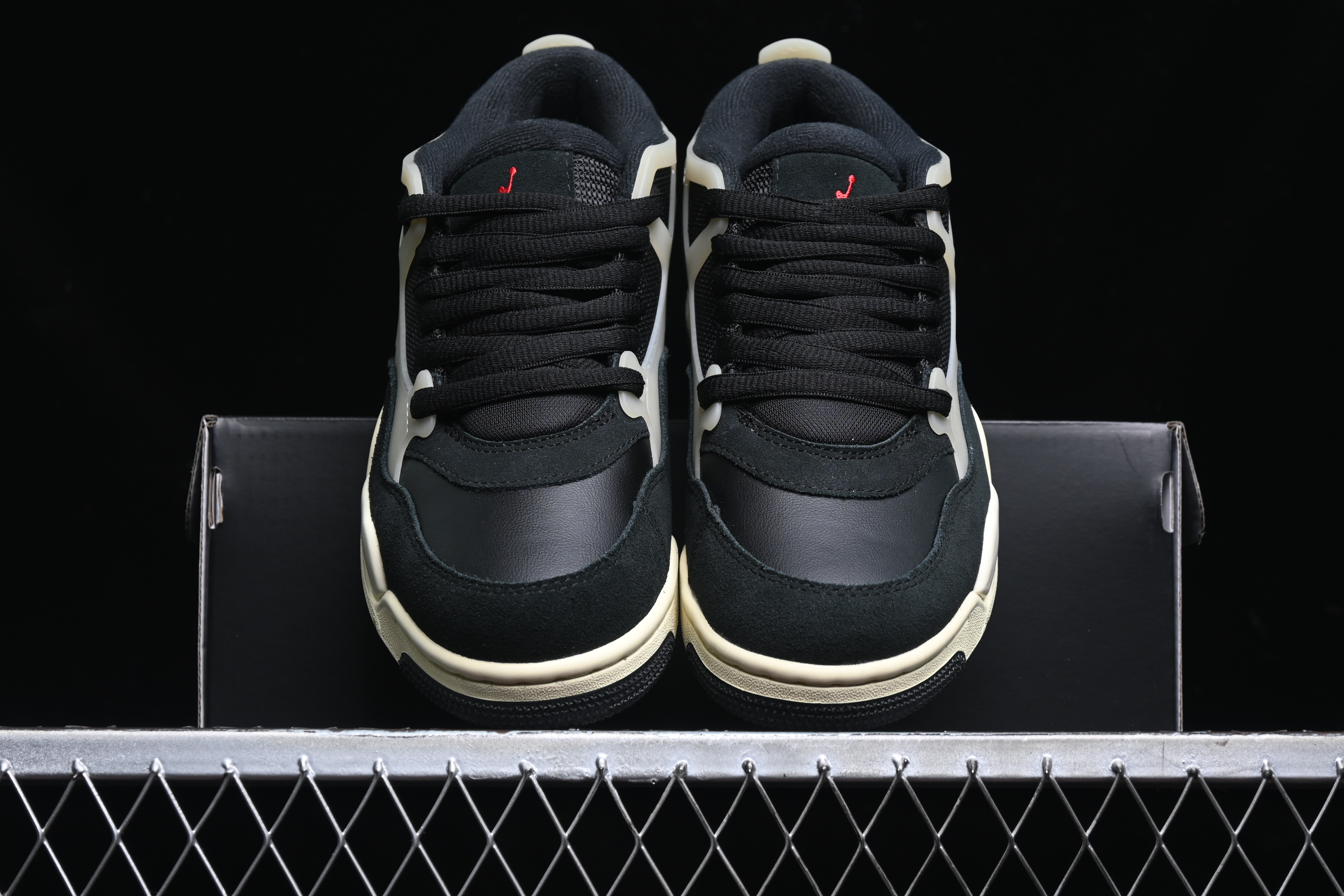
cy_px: 448
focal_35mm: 75
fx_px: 2800
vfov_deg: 18.2
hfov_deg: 27.0
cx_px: 672
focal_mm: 50
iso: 160
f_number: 6.3
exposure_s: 1/60
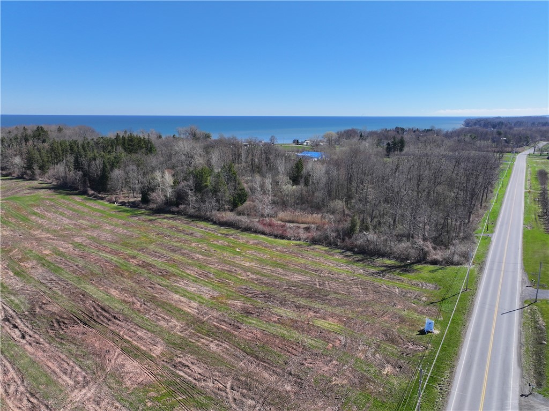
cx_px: 274
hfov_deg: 71.6
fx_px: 380
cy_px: 206
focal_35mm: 24
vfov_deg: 56.8
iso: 200
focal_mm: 12.29
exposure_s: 1/2500
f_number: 2.8
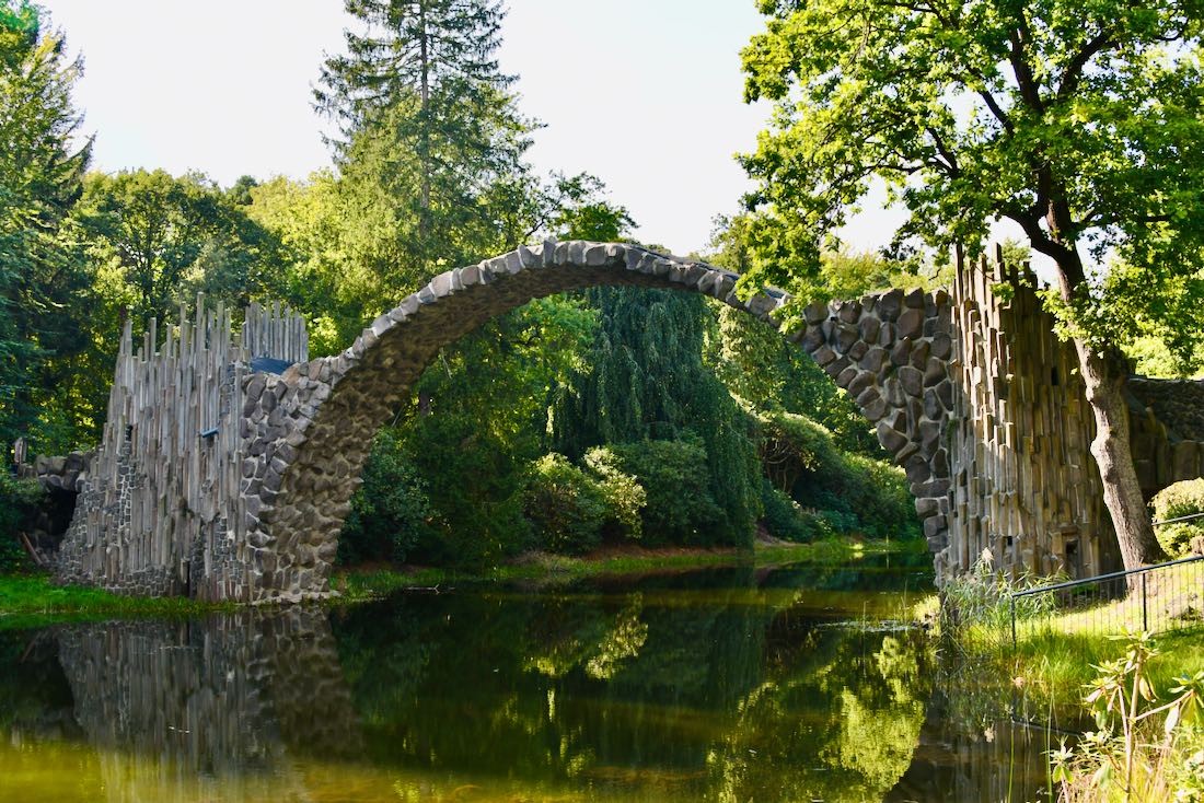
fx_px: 1405
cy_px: 402
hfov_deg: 46.4
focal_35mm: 42
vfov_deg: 31.9
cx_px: 602
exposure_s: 1/250
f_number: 6.3
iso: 200
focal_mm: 28
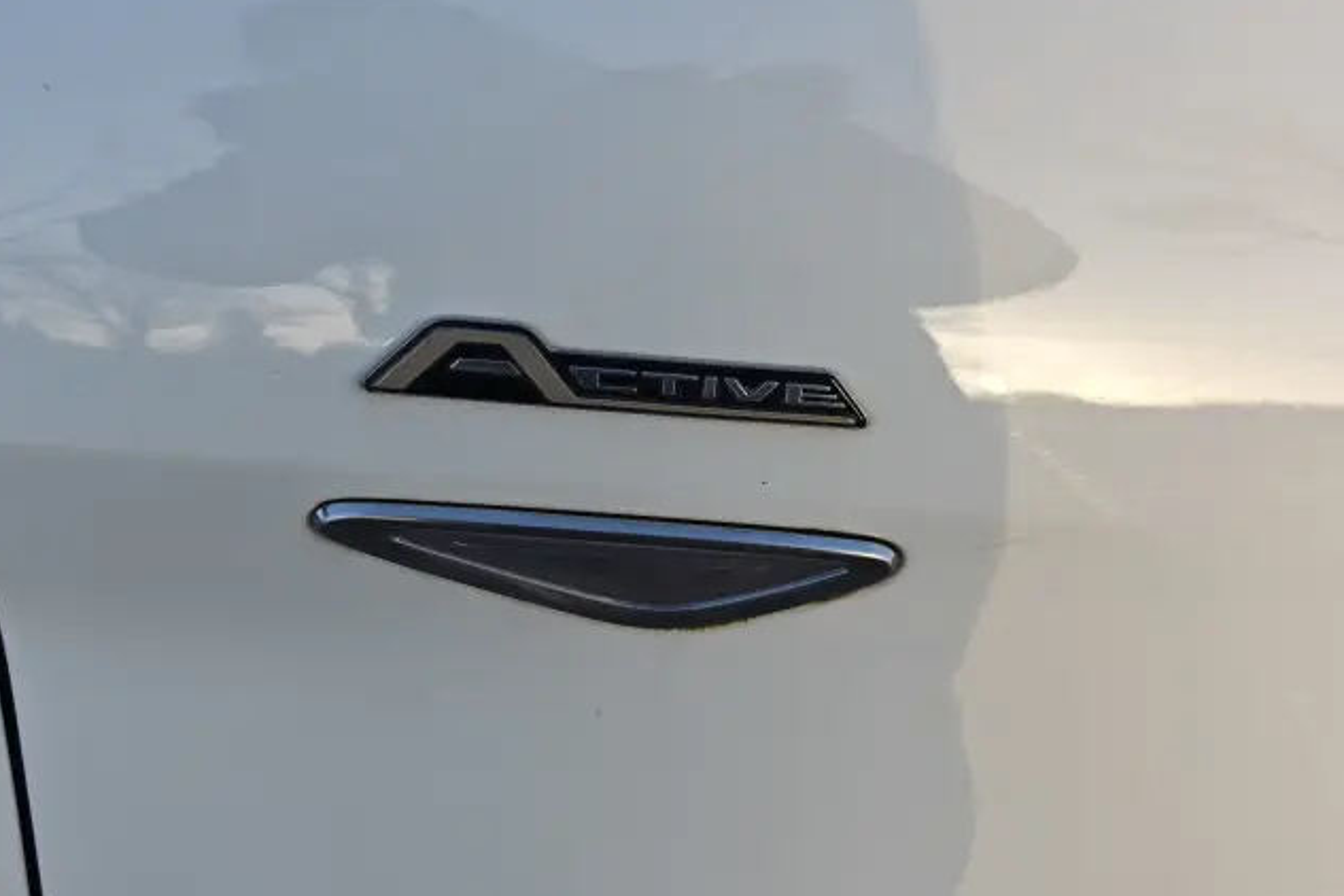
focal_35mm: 41
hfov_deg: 47.4
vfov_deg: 32.6
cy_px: 431
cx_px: 671
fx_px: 1531
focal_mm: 8.72
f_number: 2
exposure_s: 1/256
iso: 50
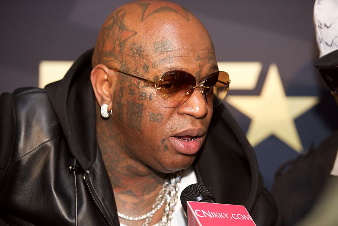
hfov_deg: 15.2
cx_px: 169
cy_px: 113
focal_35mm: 135
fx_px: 1268
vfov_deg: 10.2
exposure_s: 1/200
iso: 400
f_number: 3.5
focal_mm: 135
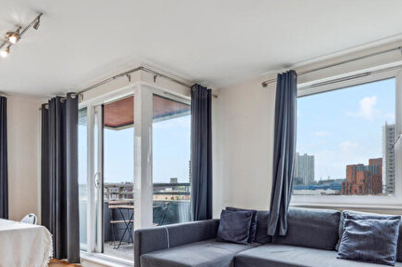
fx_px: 290
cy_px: 206
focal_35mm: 26
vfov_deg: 47.3
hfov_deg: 69.3
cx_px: 183
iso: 400
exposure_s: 1/13
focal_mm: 16
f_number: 11
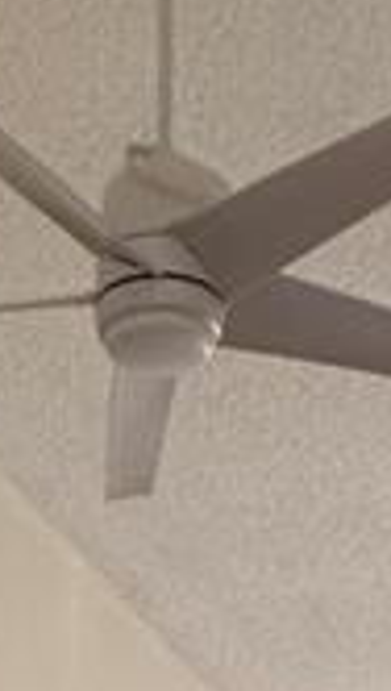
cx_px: 79
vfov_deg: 14.0
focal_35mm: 110
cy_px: 1632
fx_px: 2017
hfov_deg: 11.0
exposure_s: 1/99
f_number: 2.2
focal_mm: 2.22
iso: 125
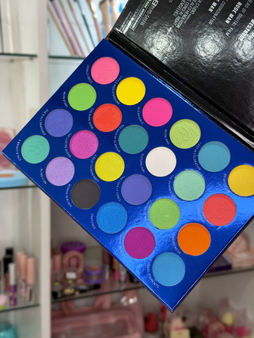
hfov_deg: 30.3
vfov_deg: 39.6
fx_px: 469
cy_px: 169
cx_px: 127
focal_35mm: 48
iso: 50
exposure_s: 1/100
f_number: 1.78
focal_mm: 6.76
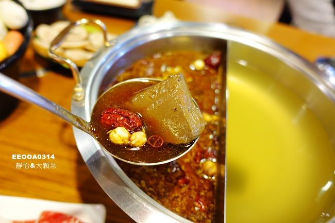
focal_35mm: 24
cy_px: 112
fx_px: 223
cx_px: 168
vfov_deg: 53.1
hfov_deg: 73.8
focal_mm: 8.8
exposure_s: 1/15
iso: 800
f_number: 1.8
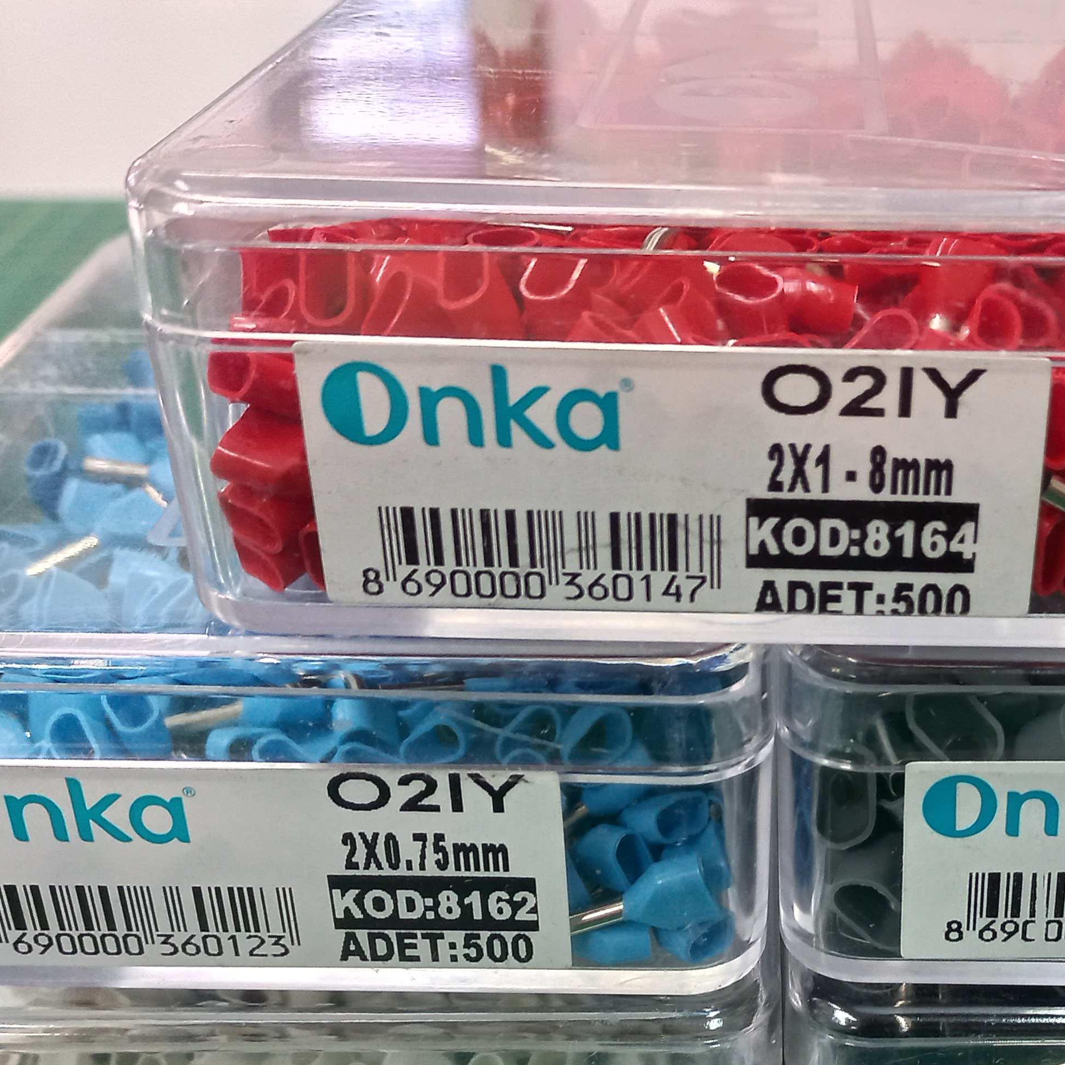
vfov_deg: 31.4
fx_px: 1845
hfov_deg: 31.6
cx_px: 815
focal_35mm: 53
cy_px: 852
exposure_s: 1/33
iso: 250
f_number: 1.8
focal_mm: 4.6
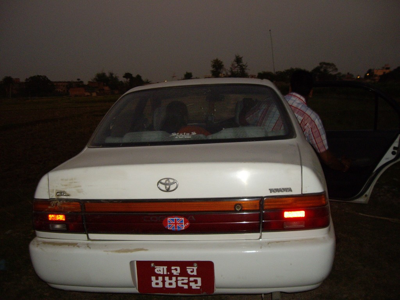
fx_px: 439
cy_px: 150
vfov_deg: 37.7
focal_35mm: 38
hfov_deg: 49.0
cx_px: 200
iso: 200
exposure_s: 1/40
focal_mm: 6.2
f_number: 2.7
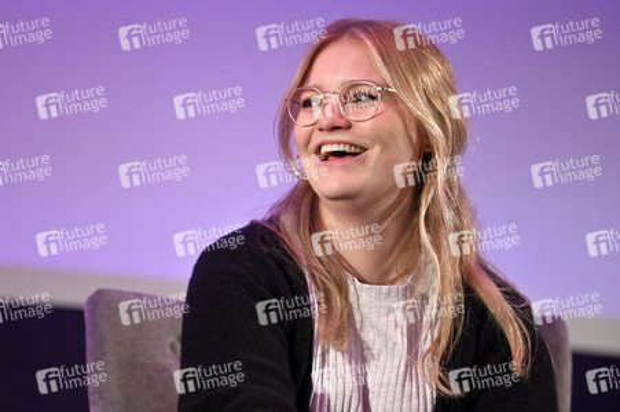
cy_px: 206
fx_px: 3442
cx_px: 310
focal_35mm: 200
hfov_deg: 10.3
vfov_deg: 6.9
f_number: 2.8
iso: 4000
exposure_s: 1/400
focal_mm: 200
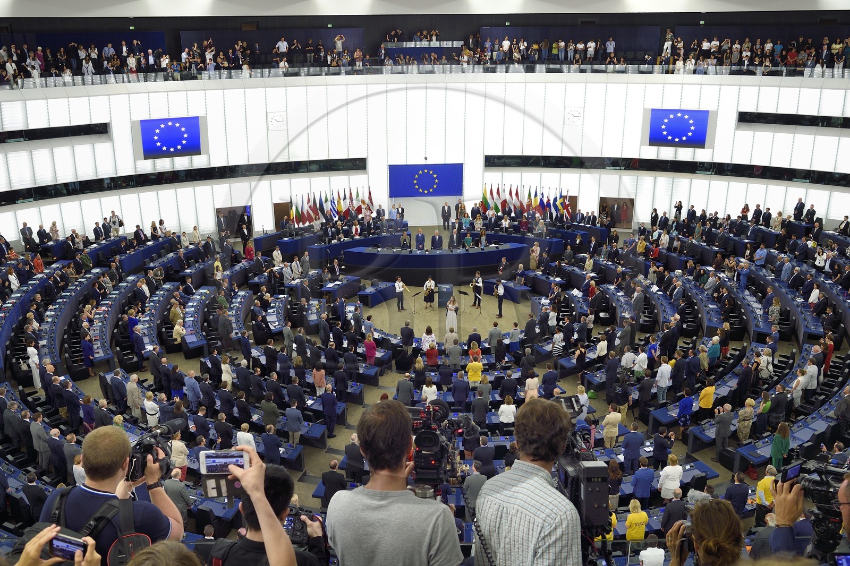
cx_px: 425
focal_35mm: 30
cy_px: 283
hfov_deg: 61.9
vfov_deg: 43.6
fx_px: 708
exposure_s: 1/30
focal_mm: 30
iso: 800
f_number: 8
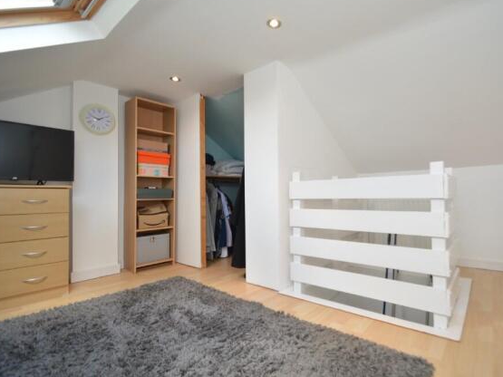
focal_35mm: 17
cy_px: 184
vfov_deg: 74.7
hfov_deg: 90.5
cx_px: 286
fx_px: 247
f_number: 4
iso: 220
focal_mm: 10
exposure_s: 1/60
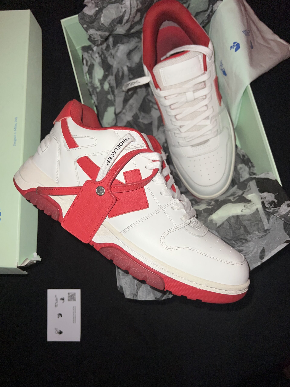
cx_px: 145
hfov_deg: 53.1
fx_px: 290
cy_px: 194
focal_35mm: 26
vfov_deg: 67.3
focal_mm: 5.7
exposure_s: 1/4
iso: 32
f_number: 1.5
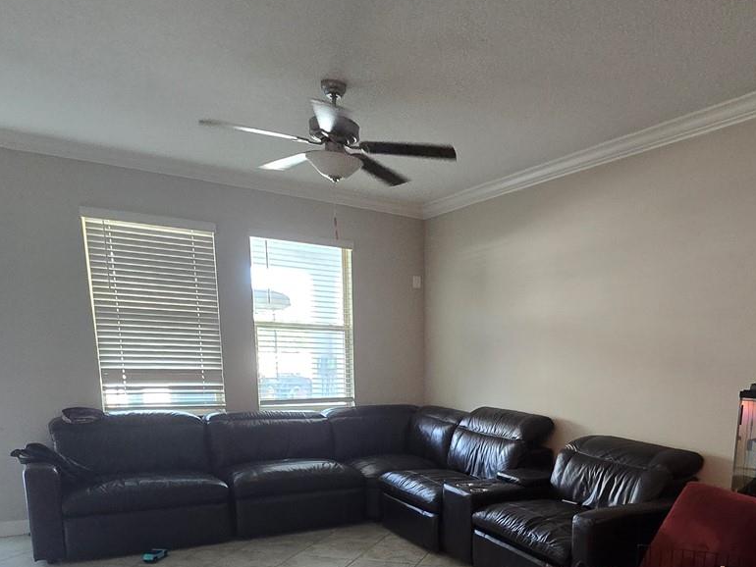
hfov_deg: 63.3
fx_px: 590
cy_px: 495
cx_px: 517
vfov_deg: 47.0
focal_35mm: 27
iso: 320
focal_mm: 2.2
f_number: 2.2
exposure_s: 1/60
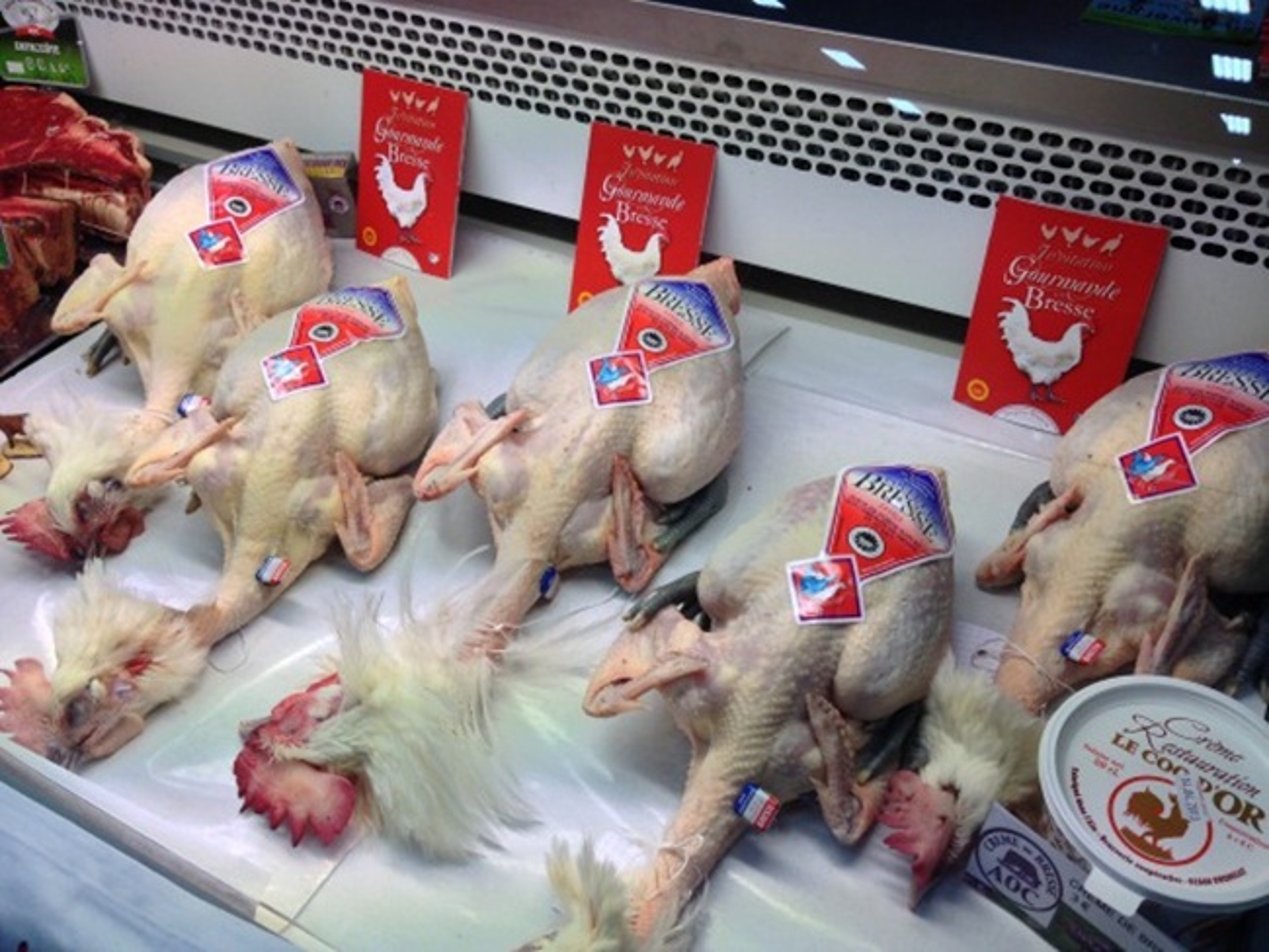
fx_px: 1210
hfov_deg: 55.3
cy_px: 476
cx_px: 634
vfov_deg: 43.0
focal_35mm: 33
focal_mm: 4.13
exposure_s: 1/60
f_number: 2.4
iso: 50
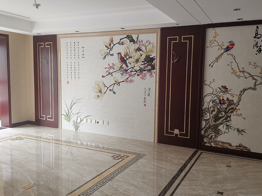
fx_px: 242
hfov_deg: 56.8
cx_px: 139
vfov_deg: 44.2
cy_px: 98
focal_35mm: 32
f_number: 1.8
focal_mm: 4.75
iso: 125
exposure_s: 1/100
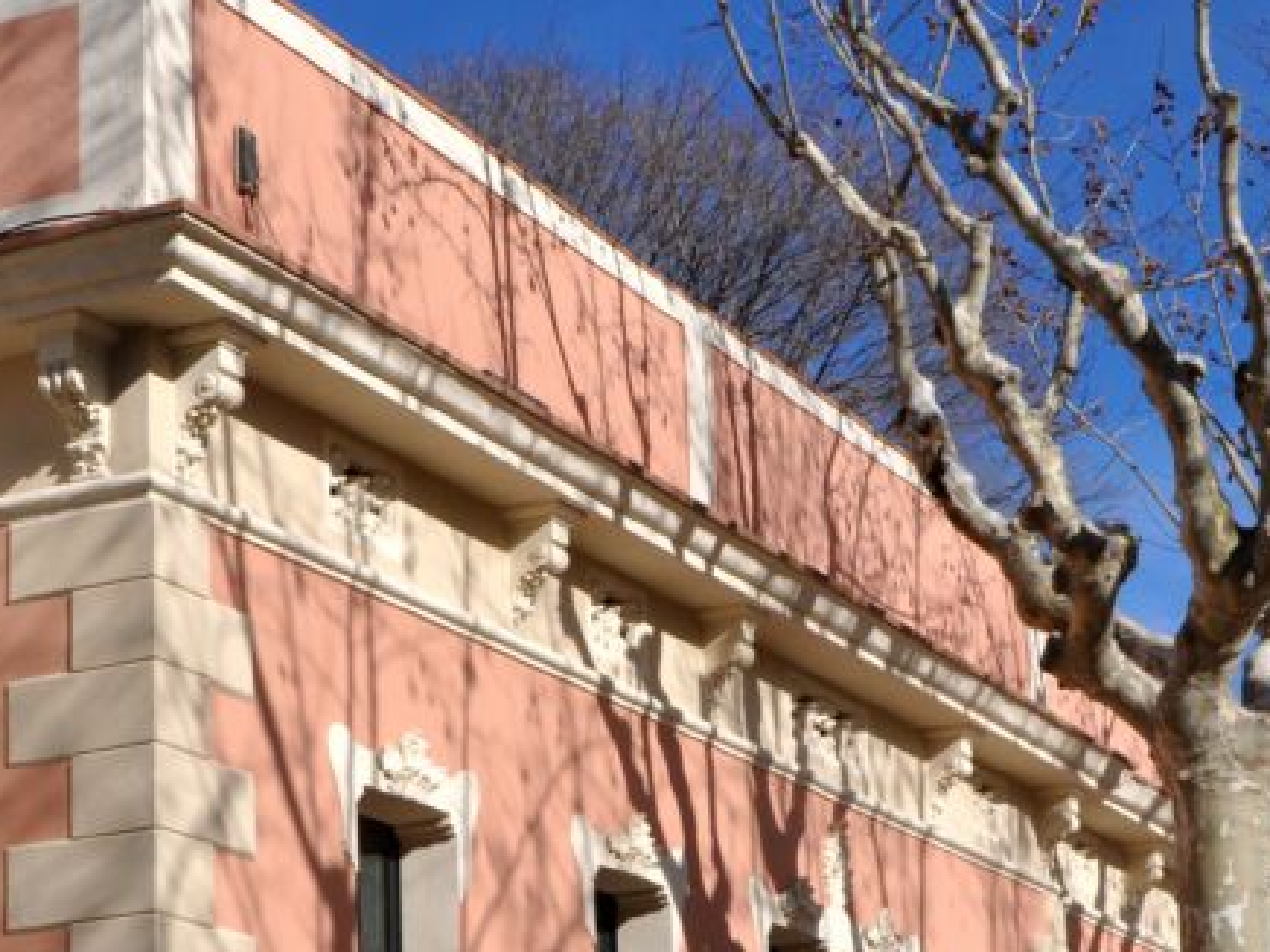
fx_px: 3229
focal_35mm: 88
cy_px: 827
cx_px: 539
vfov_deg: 16.6
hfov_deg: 22.2
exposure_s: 1/640
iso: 500
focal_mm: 26
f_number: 13
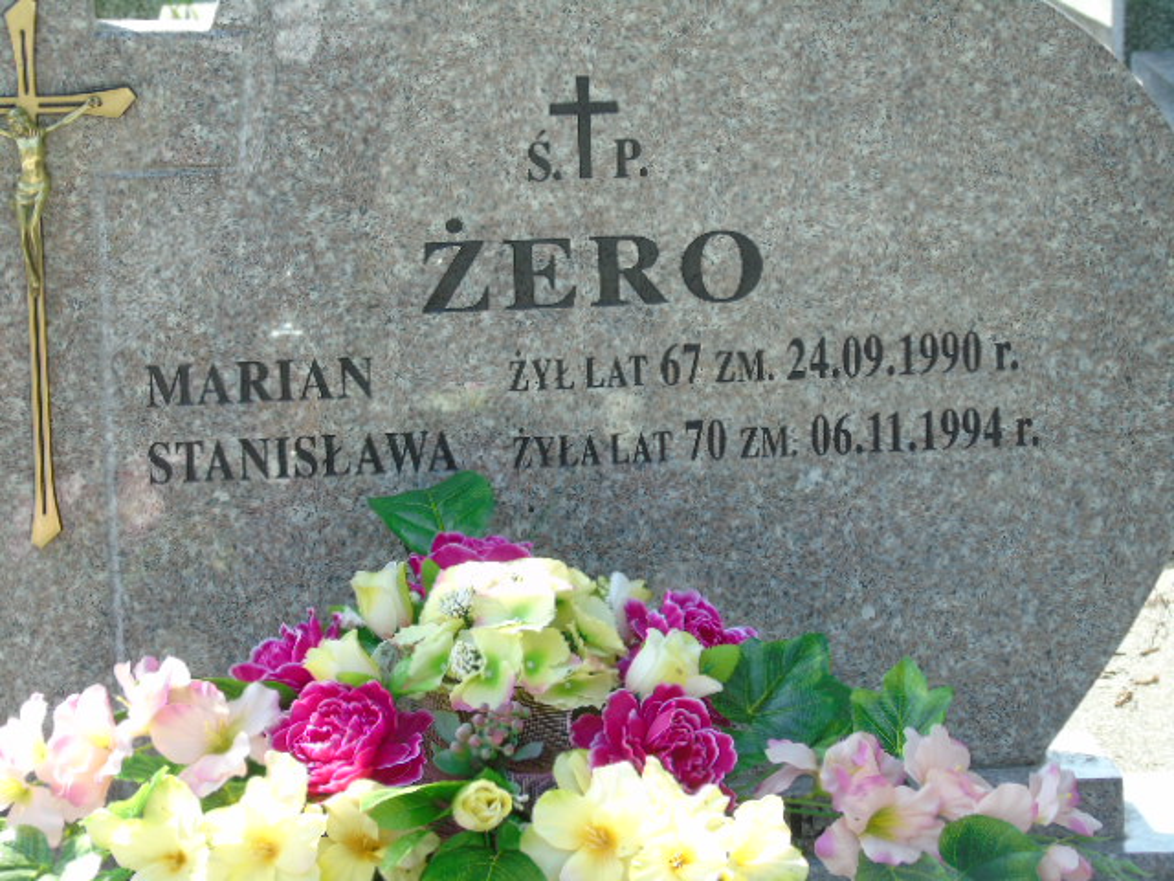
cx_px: 587
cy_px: 440
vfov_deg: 12.0
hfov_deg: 15.9
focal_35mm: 124
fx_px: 4205
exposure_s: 1/100
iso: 80
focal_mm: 22
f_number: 4.6
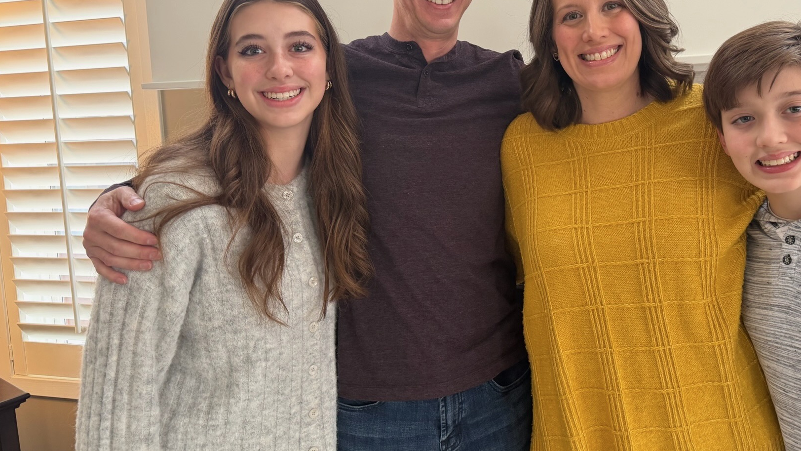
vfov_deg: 35.4
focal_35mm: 33
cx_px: 495
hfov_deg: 58.8
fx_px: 701
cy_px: 157
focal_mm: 6.76
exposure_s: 1/60
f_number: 1.78
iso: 250
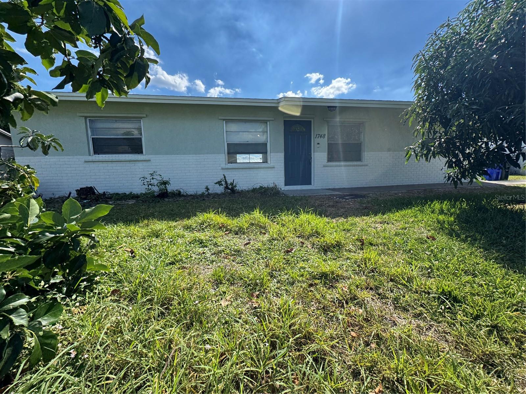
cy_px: 197
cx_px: 263
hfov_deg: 102.1
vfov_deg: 85.7
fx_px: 213
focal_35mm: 14
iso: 50
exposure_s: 1/849
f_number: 2.2
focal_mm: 2.22
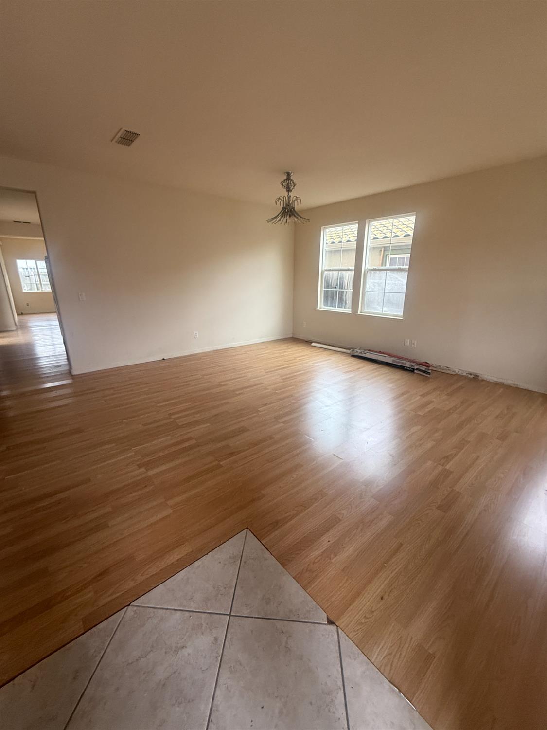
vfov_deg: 102.1
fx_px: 295
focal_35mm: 14
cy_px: 365
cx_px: 274
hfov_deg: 85.7
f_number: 2.2
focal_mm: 2.22
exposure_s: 1/99
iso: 200
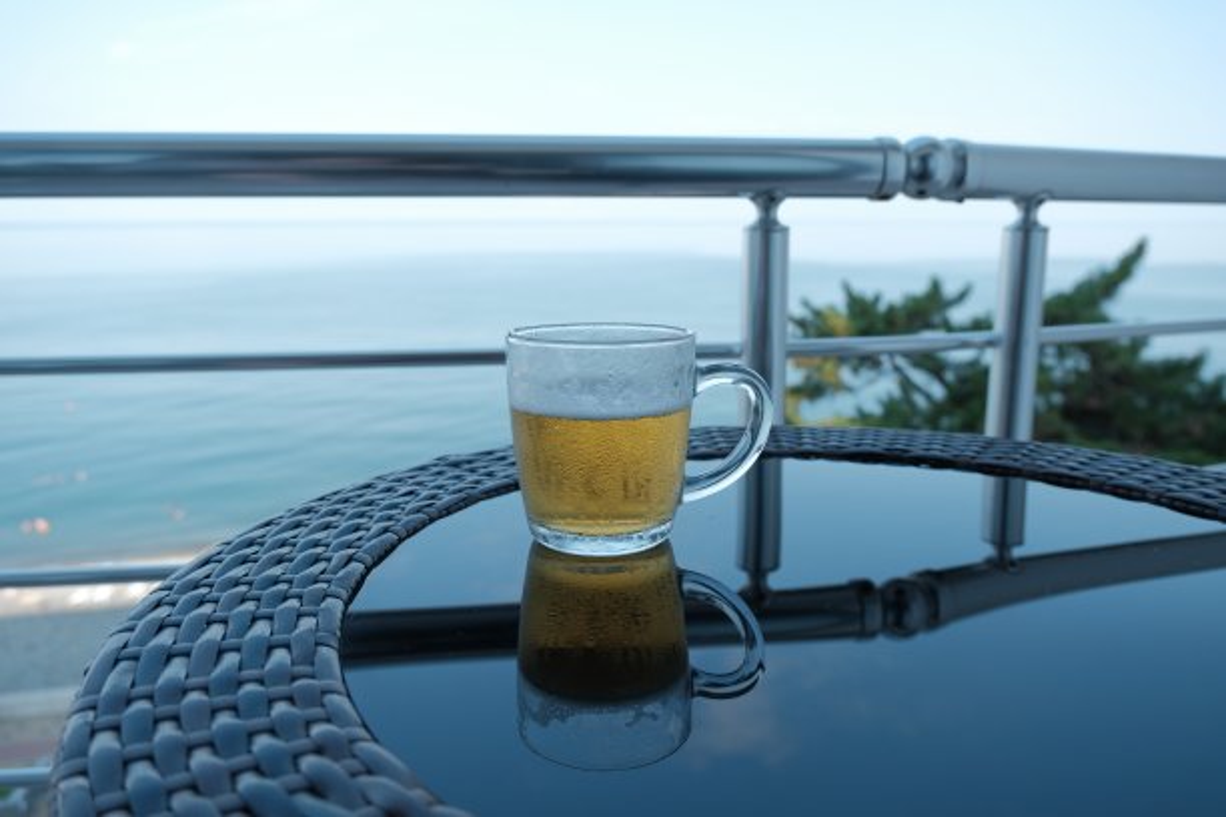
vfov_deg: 47.9
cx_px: 613
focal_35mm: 27
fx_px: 919
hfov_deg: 67.4
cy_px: 408
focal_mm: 17.7
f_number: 4
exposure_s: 1/250
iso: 160
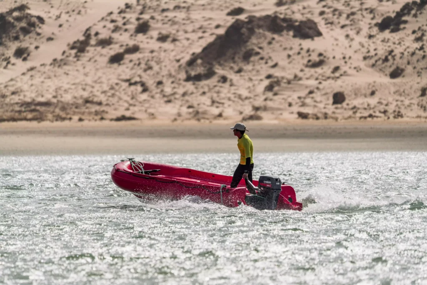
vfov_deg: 3.5
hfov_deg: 5.2
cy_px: 142
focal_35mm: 394
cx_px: 214
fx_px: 4674
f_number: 6.3
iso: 200
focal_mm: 394
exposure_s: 1/1250
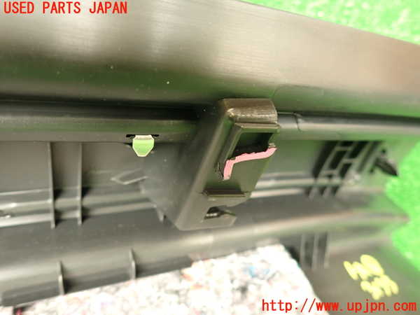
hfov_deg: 69.4
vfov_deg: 54.9
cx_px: 210
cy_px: 158
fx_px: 303
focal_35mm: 25
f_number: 2
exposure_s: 1/30
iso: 250
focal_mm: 4.5
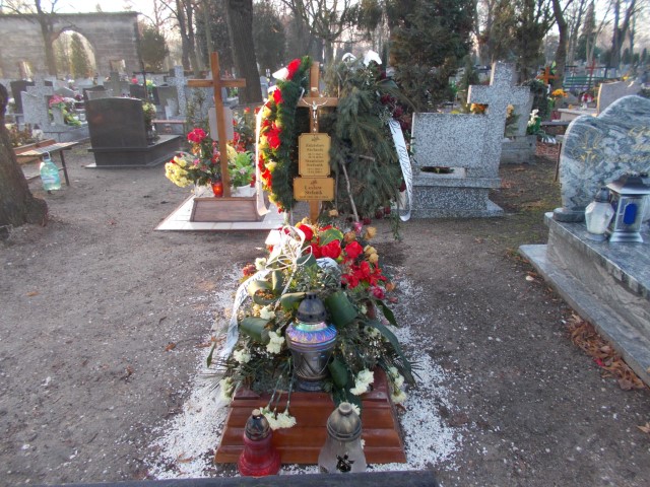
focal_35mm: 26
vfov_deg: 53.1
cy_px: 244
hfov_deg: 67.3
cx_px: 325
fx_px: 488
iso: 80
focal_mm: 4.6
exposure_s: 1/30
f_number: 3.2
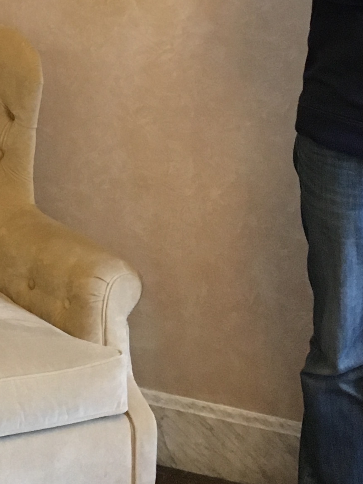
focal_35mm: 101
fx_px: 1413
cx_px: 32
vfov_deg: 17.7
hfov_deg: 14.5
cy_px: -212
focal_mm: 4.15
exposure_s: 1/30
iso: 160
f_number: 2.2
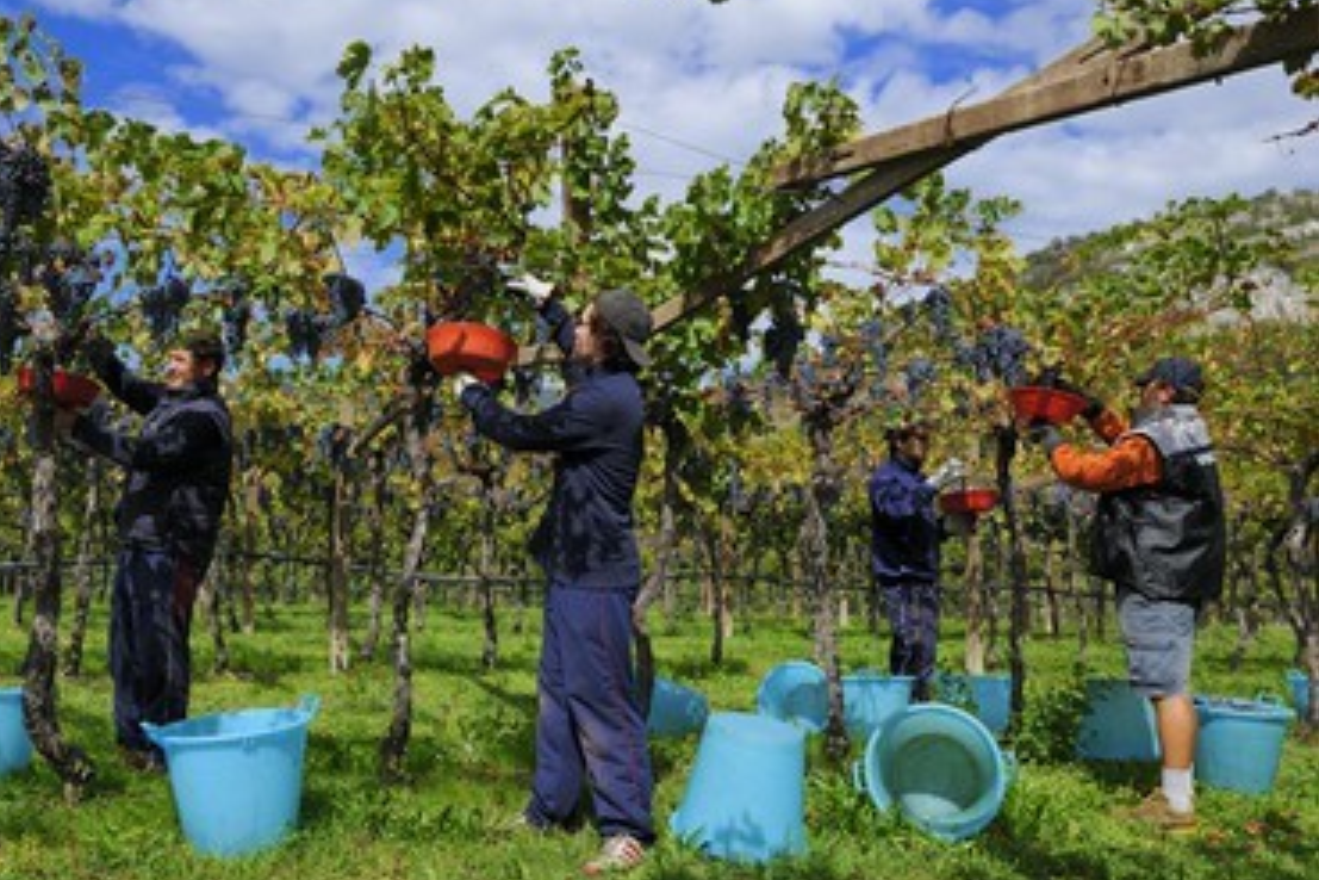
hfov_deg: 57.0
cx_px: 572
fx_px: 1209
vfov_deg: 40.0
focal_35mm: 33
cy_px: 451
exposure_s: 1/250
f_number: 10
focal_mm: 29
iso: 200
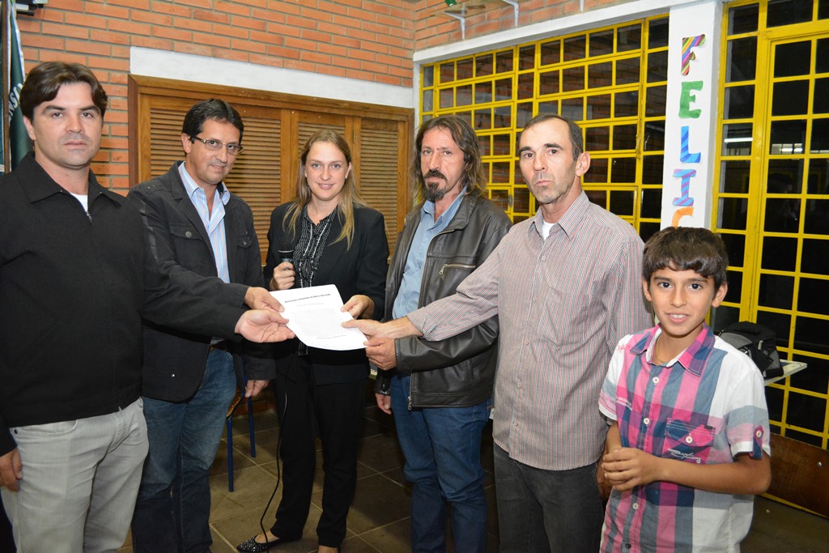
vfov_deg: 47.9
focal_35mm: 27
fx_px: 622
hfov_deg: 67.4
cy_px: 276
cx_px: 414
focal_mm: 18
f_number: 4
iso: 3200
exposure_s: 1/60
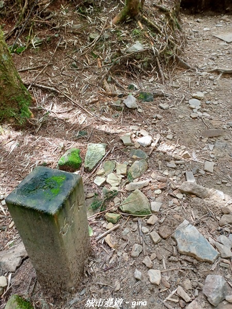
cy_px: 154
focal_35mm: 25
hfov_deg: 54.9
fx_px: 223
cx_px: 116
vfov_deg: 69.4
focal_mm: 4.6
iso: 320
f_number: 1.8
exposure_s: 1/59
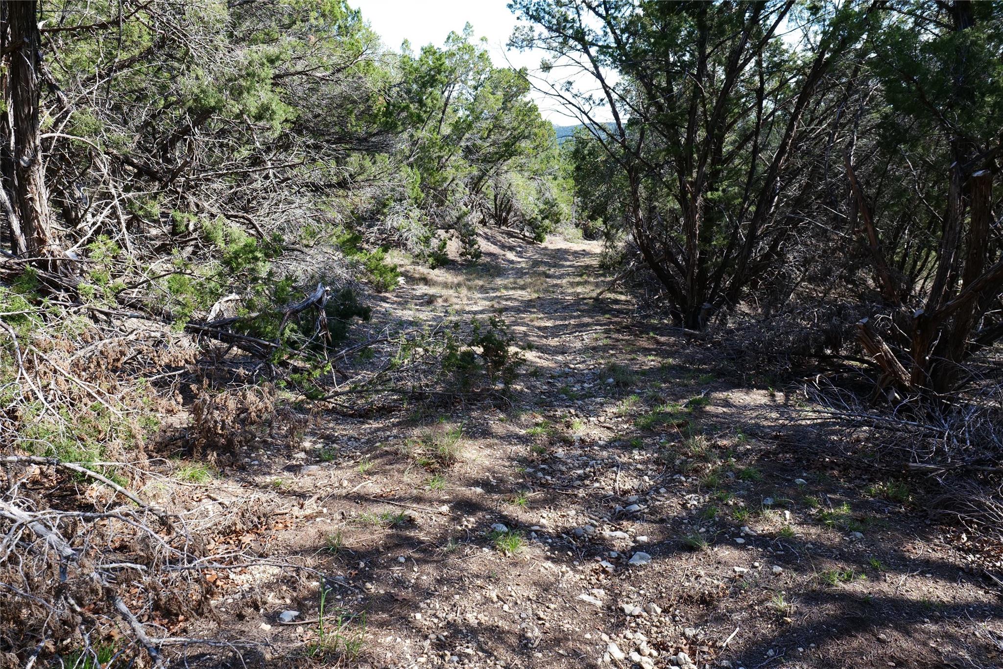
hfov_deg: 84.0
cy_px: 334
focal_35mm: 20
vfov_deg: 61.9
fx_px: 557
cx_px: 502
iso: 1600
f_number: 8
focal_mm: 20
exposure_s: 1/640
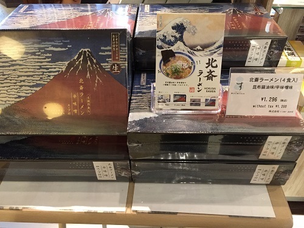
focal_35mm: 29
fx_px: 255
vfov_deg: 48.2
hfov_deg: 61.7
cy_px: 114
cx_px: 152
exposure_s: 1/30
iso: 250
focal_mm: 4.15
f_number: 2.2
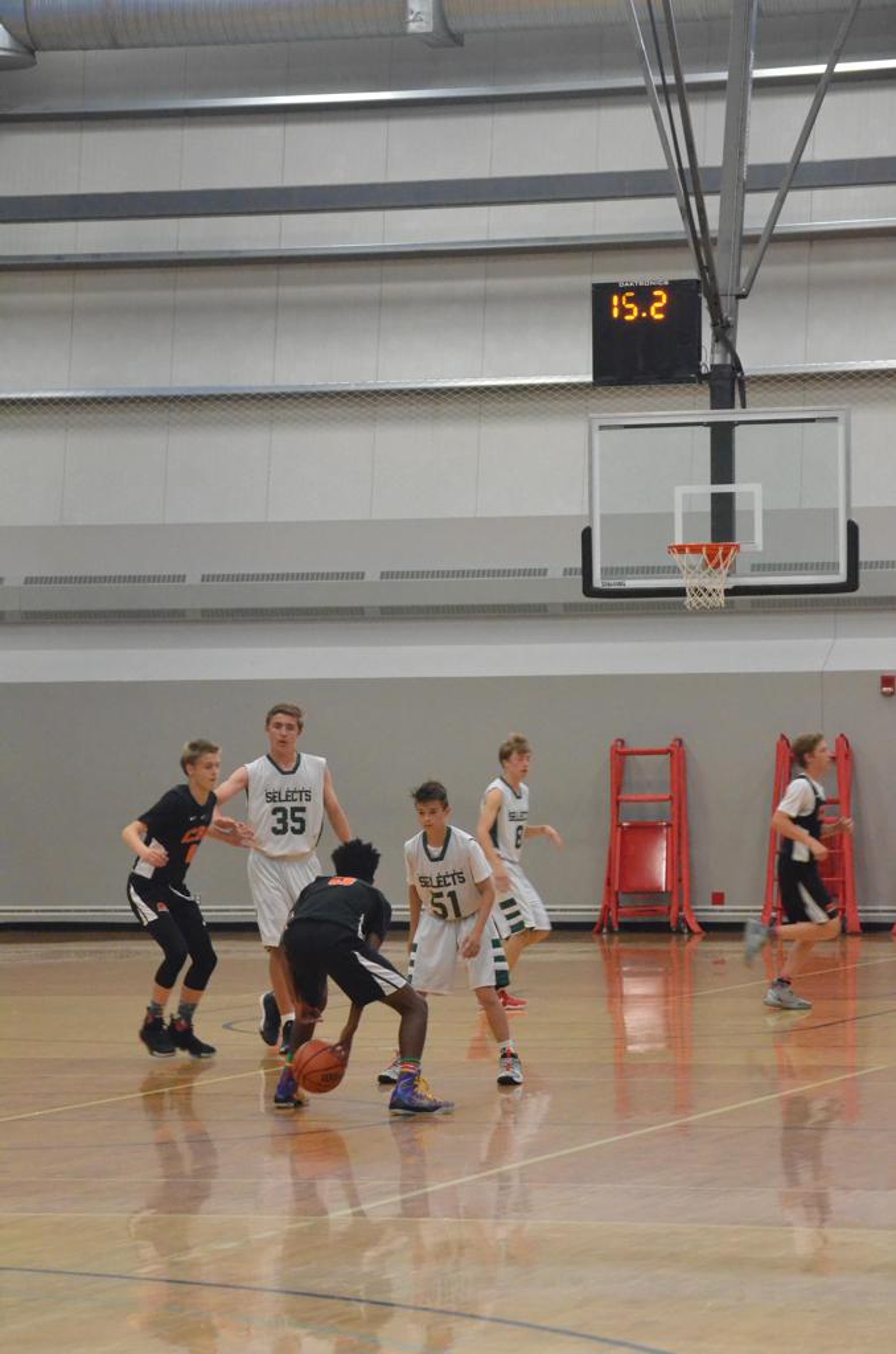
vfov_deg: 15.9
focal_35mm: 129
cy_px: 677
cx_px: 448
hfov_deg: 10.6
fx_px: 4839
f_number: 7.1
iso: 6400
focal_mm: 86
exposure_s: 1/200
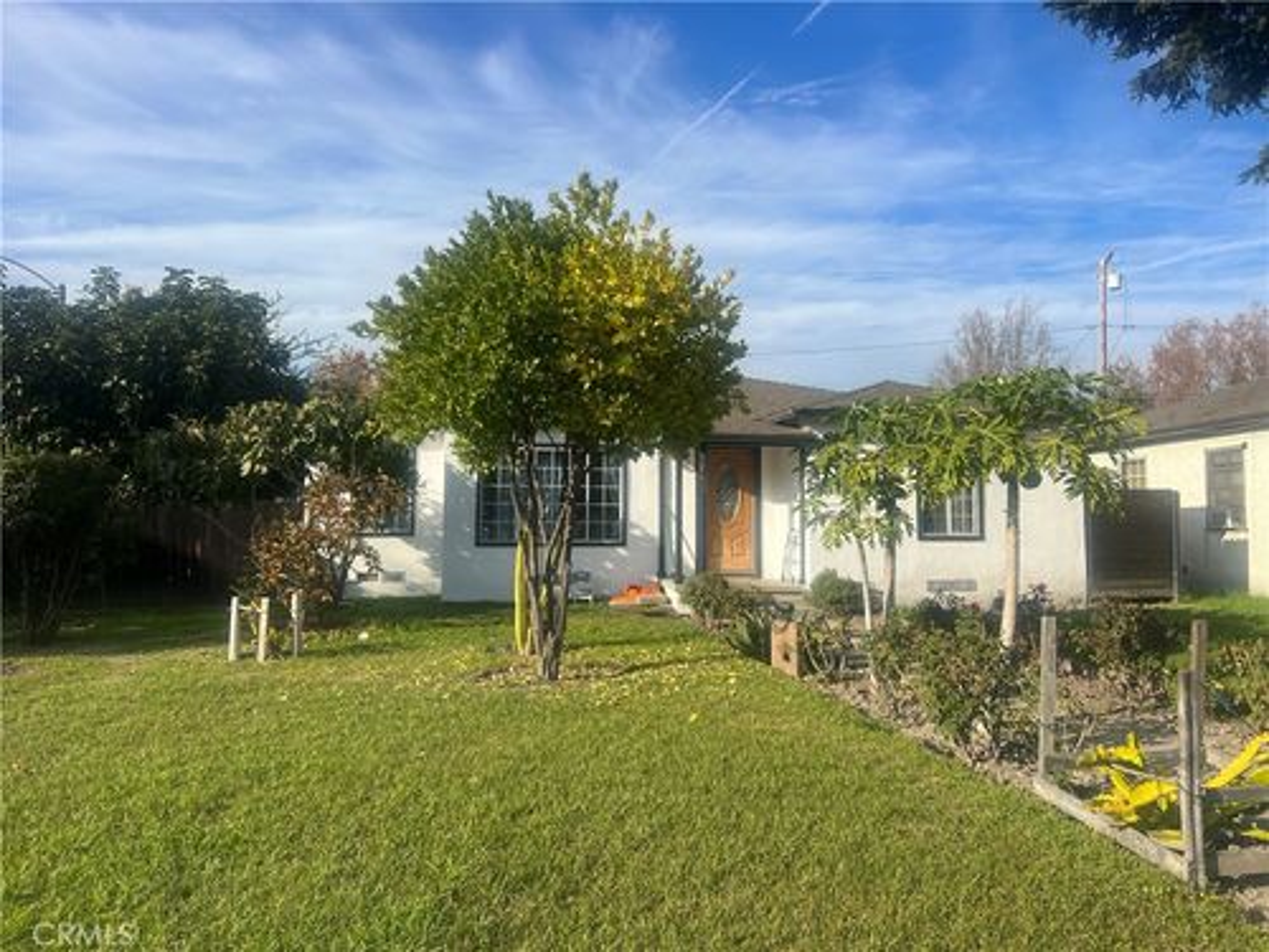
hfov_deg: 67.3
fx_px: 953
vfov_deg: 53.1
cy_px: 476
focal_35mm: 26
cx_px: 634
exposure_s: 1/3968
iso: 50
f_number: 1.5
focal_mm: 5.7
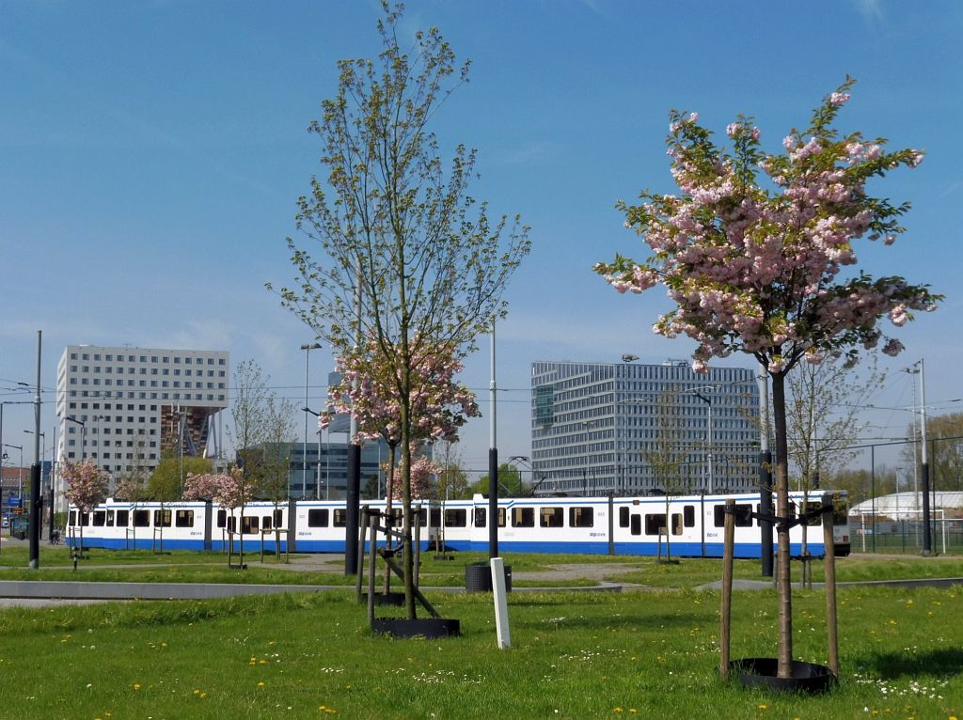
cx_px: 482
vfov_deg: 27.0
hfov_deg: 35.6
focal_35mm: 54
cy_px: 360
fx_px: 1501
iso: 100
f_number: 6.3
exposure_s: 1/500
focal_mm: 9.7
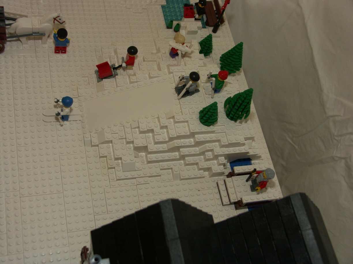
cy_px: 132
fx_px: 449
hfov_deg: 42.9
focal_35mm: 44
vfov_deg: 32.9
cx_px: 176
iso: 100
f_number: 2.8
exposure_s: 1/50
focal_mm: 11.28
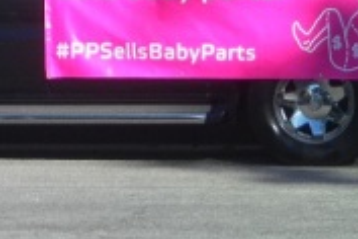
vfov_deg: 4.7
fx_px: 2894
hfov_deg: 7.0
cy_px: -52
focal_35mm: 291
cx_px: 419
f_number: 5.9
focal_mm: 19.6
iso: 80
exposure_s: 1/250
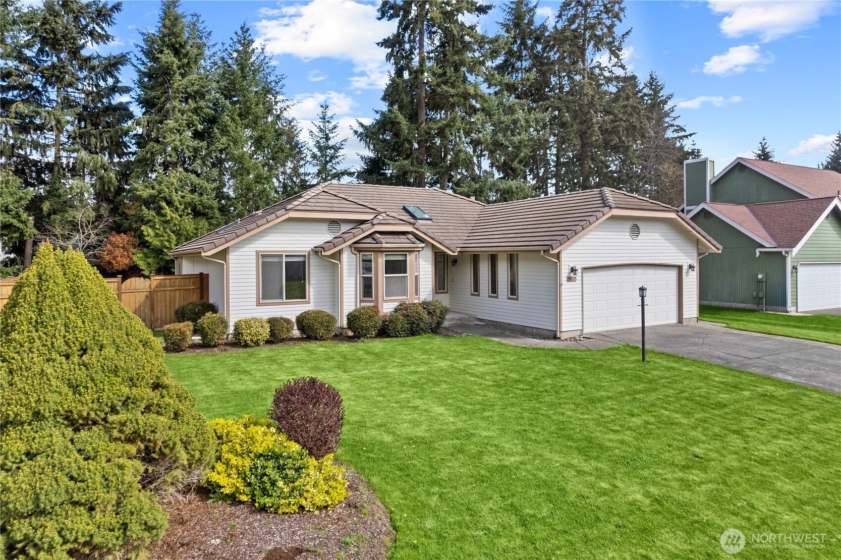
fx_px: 514
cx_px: 420
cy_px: 280
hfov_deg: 78.6
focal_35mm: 22
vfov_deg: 57.2
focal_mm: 8.38
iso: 100
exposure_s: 1/200
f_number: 2.8
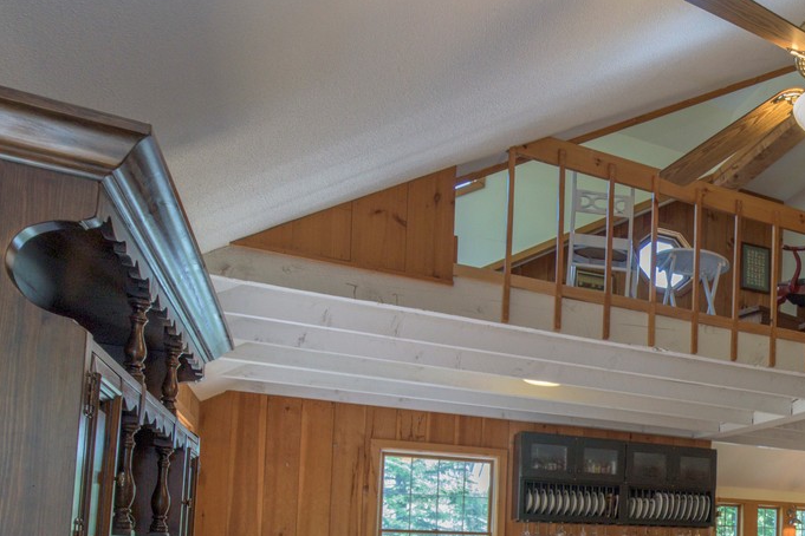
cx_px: 836
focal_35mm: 37
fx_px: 827
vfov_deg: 33.4
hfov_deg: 43.2
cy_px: 514
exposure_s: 1/50
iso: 800
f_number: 6.3
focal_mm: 14
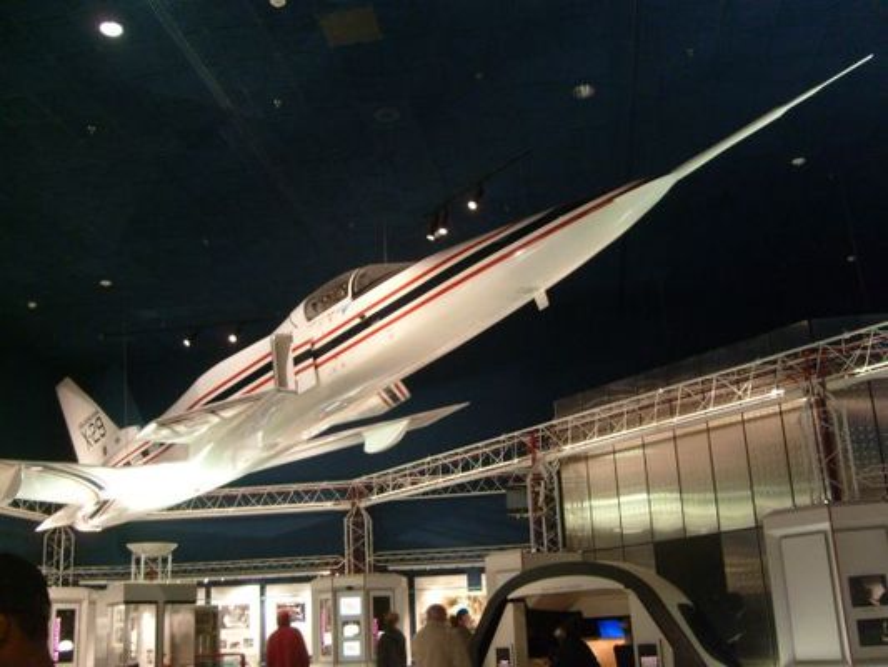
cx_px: 444
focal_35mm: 35
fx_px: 898
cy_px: 334
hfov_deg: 52.6
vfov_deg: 40.7
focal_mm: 5.8
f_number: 2.8
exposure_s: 1/6
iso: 200
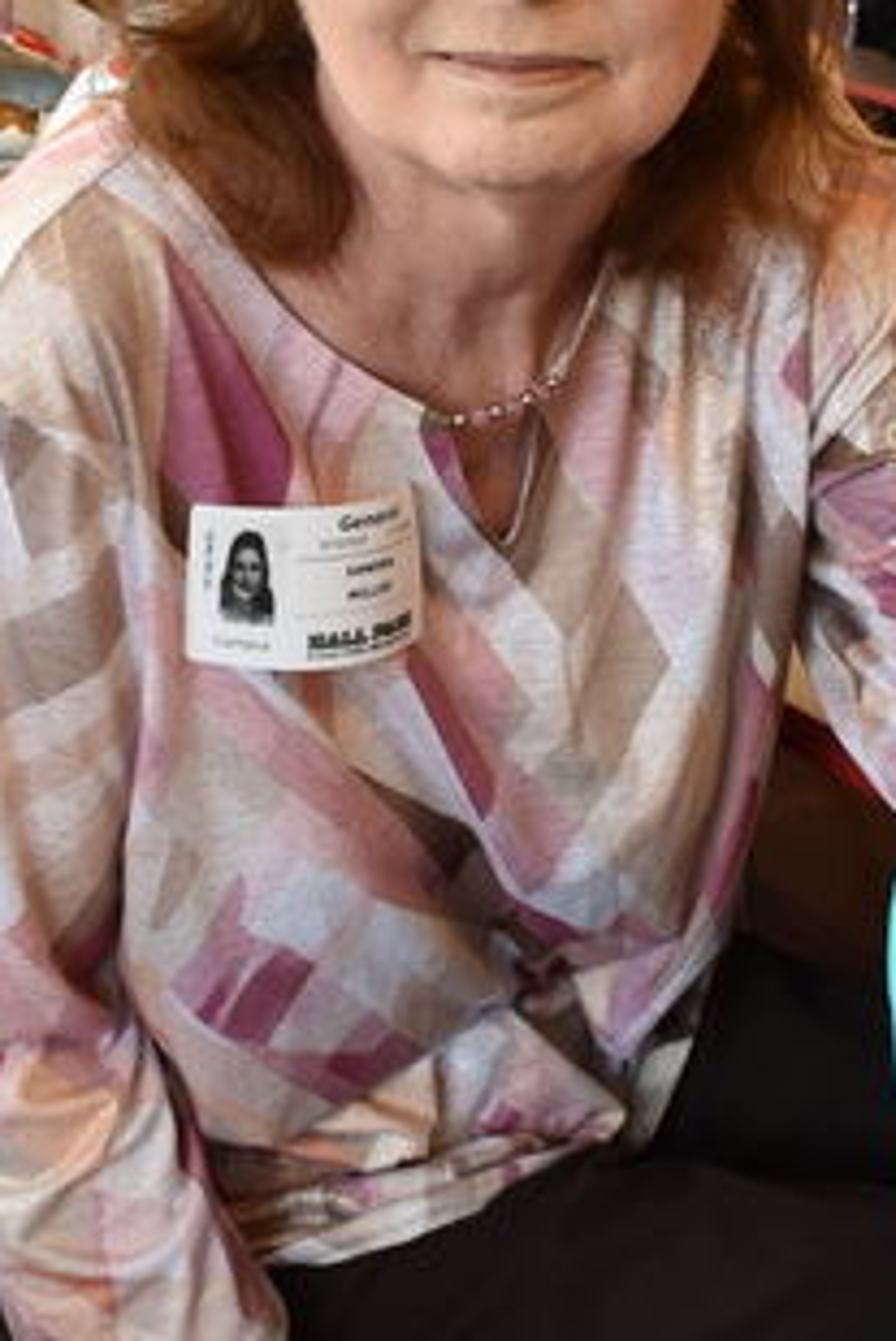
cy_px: 476
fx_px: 3031
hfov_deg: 16.6
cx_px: 770
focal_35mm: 81
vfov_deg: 24.9
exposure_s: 1/30
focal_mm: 21
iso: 360
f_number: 7.1
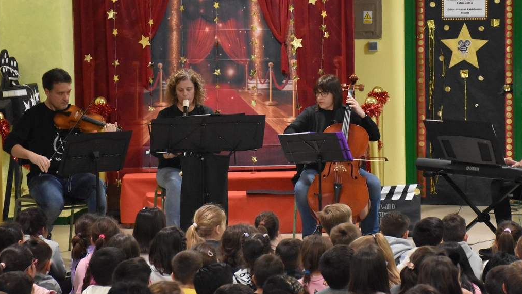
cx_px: 302
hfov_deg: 14.4
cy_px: 100
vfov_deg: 8.1
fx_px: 2063
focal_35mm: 149
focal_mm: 80
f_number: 5.3
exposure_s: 1/60
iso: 7200
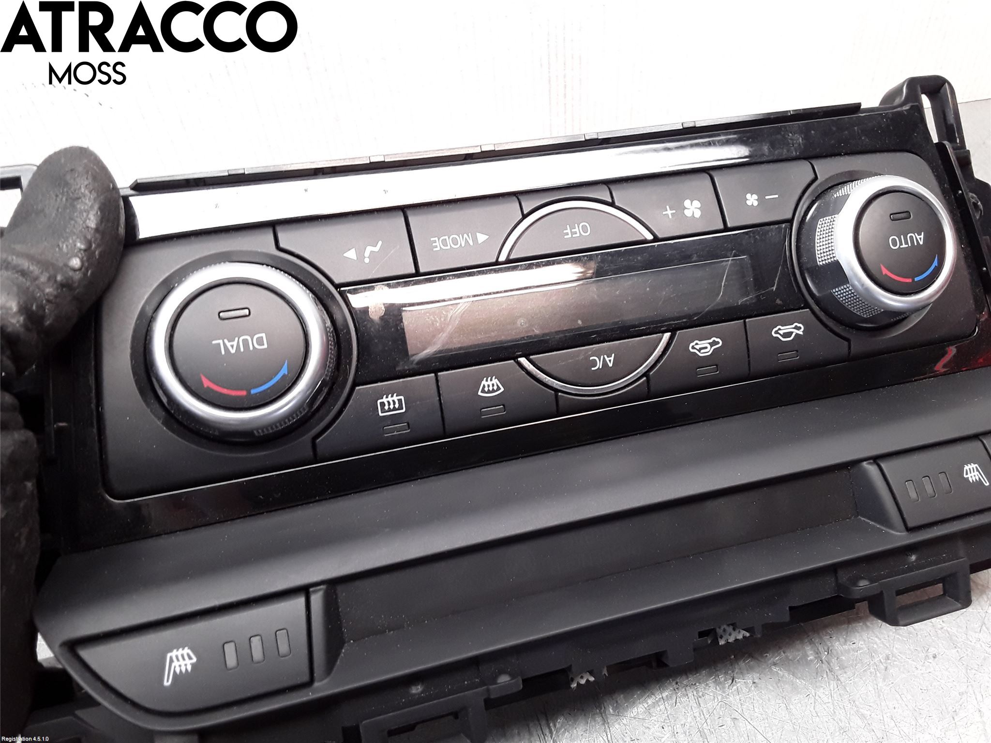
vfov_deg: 49.7
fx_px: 802
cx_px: 496
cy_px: 372
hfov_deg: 63.4
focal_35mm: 28
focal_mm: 2.91
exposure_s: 1/50
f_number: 1.9
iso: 100
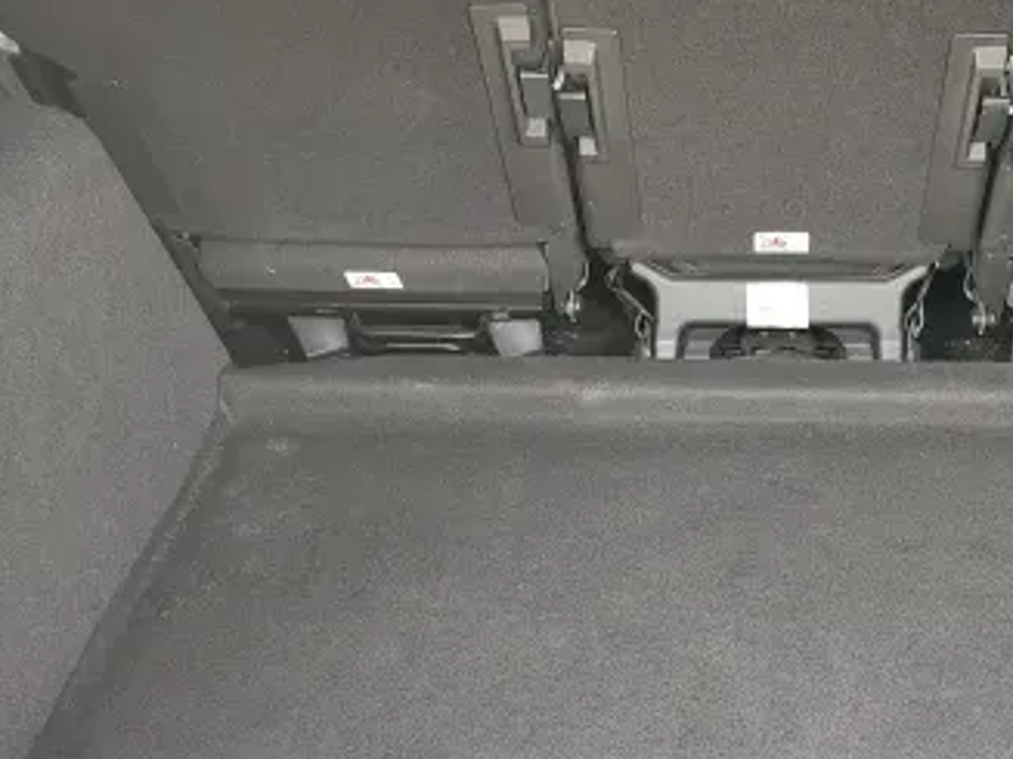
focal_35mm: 45
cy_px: 573
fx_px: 1316
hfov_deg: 40.8
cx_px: 771
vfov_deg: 31.6
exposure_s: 1/50
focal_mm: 5.56
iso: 233
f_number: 1.8
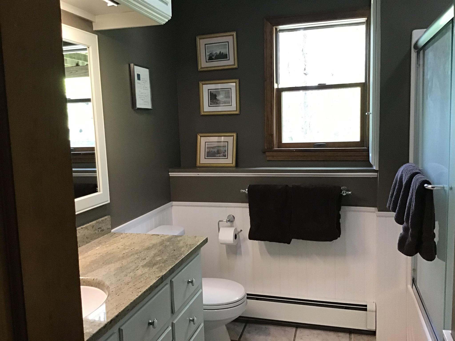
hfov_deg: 58.4
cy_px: 170
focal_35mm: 31
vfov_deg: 45.4
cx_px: 228
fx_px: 407
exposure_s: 1/30
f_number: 2.4
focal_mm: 3.3
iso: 125
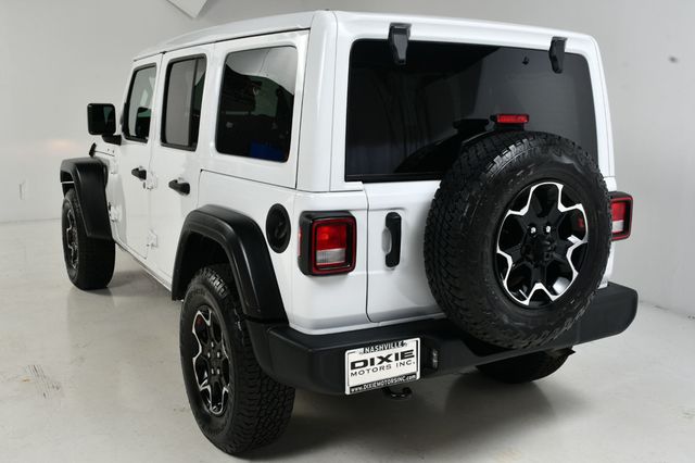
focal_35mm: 36
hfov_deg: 53.2
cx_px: 348
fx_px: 695
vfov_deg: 36.8
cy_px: 232
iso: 100
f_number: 13
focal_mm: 24
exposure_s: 1/160
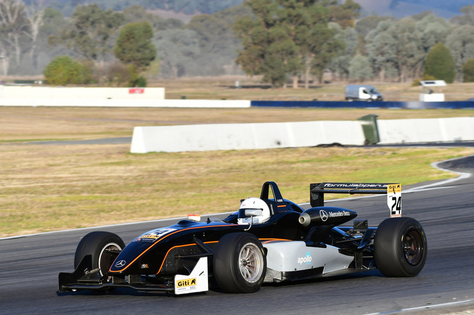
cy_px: 158
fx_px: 3949
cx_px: 237
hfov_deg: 6.9
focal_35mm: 300
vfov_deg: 4.6
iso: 500
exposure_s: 1/640
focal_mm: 200
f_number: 9
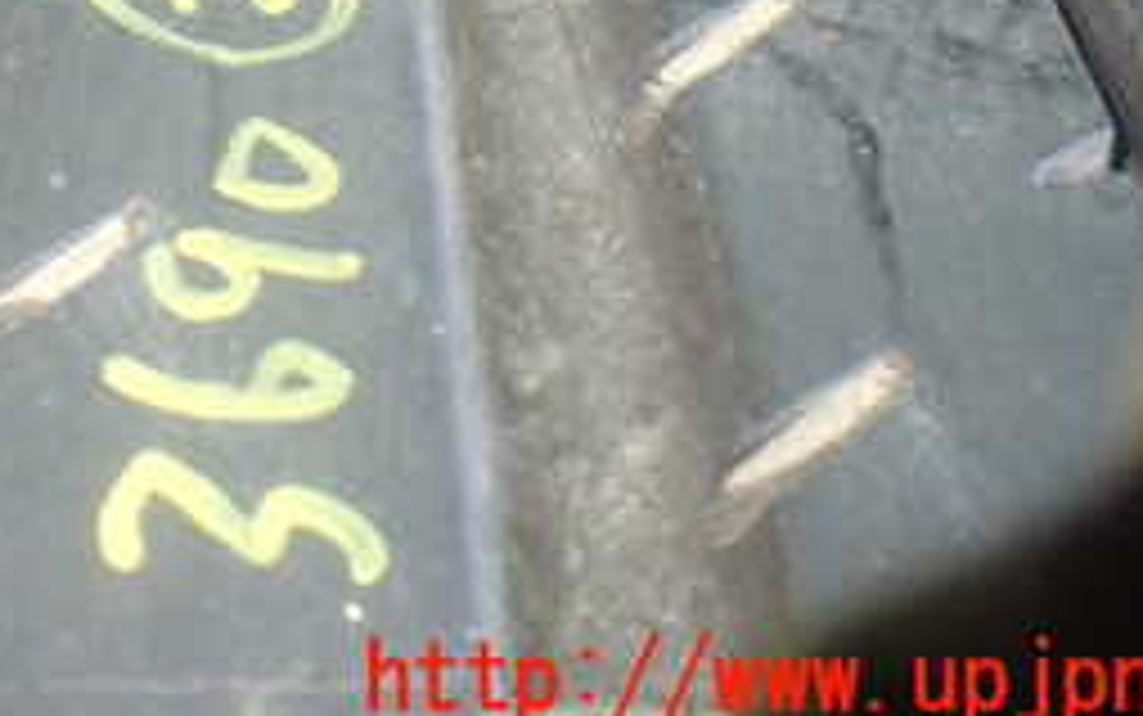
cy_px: -275
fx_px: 2181
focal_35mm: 70
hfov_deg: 27.8
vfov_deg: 17.2
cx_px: 32
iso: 500
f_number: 2.2
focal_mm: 5.05
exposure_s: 1/30
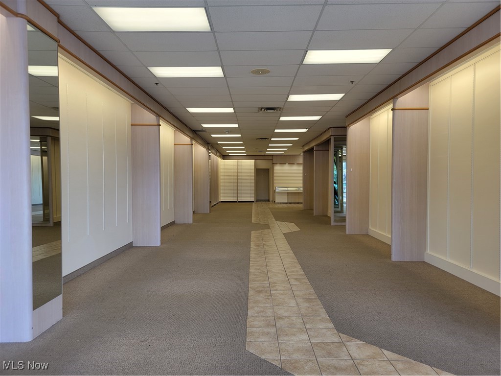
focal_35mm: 24
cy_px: 188
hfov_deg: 71.6
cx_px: 250
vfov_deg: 56.8
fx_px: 347
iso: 32
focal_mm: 6.7
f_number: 1.8
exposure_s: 1/120
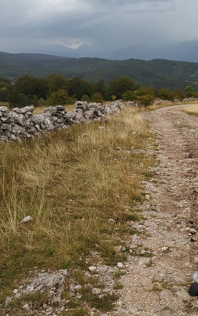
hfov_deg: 27.4
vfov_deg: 45.2
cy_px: 142
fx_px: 380
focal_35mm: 44
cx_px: 203
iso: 100
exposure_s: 1/177
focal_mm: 3.94
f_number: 1.9
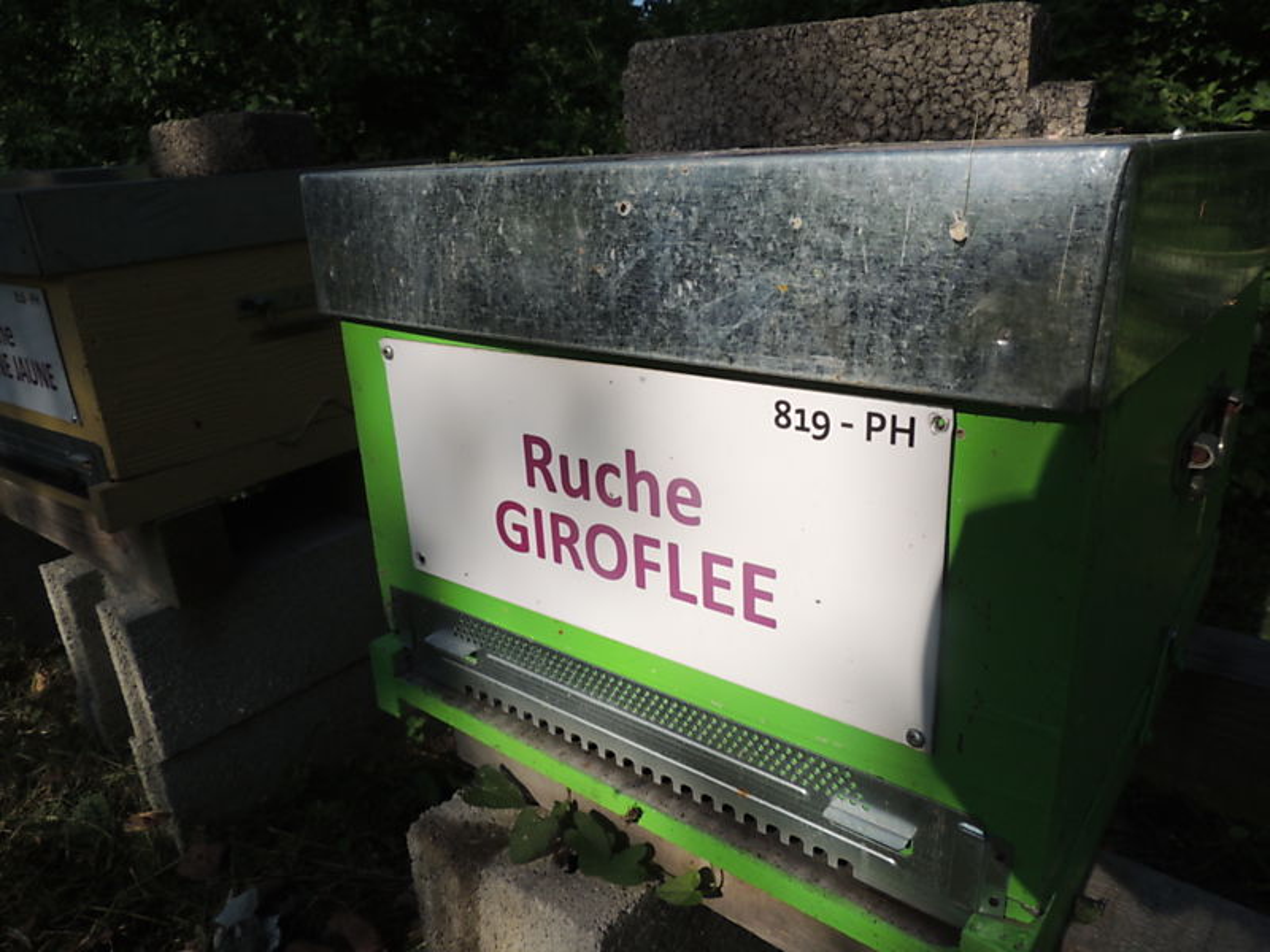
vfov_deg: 56.8
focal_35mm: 24
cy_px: 476
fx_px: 881
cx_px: 635
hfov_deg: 71.6
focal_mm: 4.3
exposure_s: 1/1250
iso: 100
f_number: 3.7
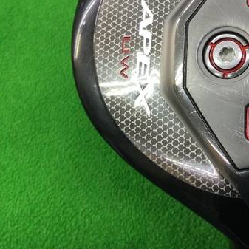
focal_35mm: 52
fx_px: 423
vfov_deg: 32.5
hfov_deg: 32.1
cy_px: 80
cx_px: 193
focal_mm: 3.3
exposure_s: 1/30
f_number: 2.4
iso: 80
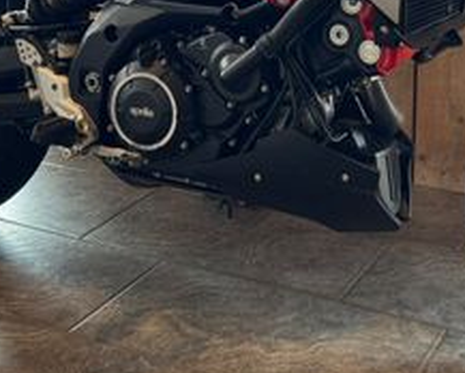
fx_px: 950
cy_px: -45
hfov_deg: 27.2
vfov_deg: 21.0
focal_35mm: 69
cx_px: 343
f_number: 1.78
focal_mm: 6.76
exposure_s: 1/50
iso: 320
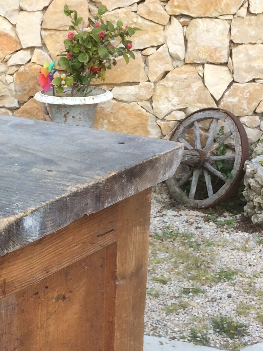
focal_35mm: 71
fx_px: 719
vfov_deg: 26.5
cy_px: 313
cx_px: 5
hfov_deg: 20.1
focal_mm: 4.15
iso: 50
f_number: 2.2
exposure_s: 1/100
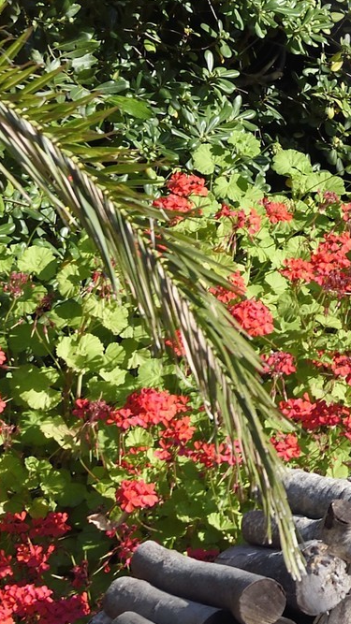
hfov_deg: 7.0
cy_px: -79
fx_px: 2748
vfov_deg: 12.7
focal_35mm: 166
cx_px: 747
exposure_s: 1/200
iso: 200
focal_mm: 44
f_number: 8
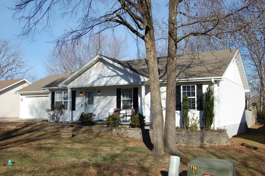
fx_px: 265
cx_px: 132
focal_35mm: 36
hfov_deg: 53.2
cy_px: 88
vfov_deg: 36.8
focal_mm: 24
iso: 200
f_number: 9
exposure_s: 1/320
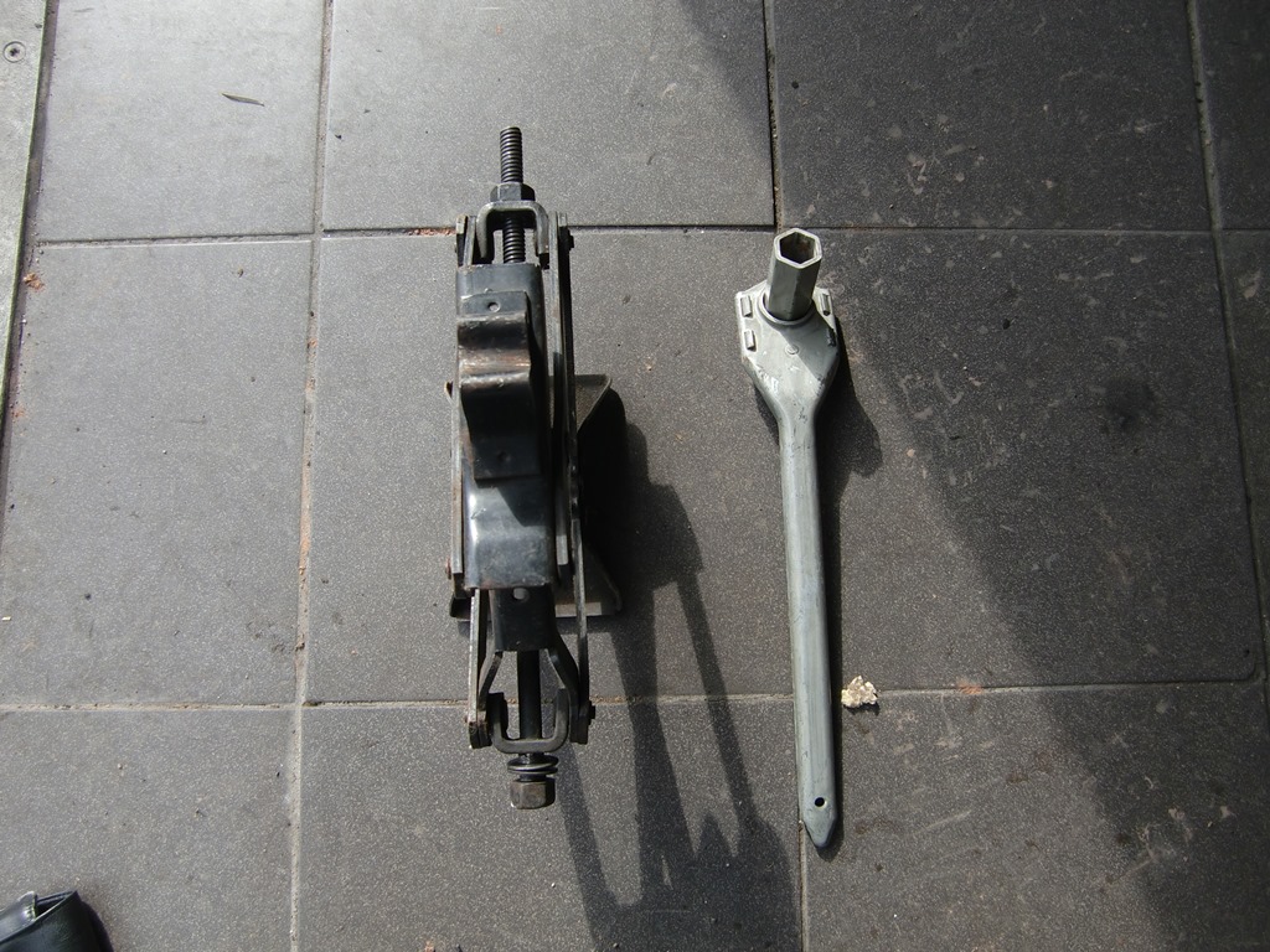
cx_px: 635
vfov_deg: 49.7
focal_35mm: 28
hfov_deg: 63.4
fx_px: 1027
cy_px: 476
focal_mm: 4.9
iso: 64
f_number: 2.6
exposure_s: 1/320
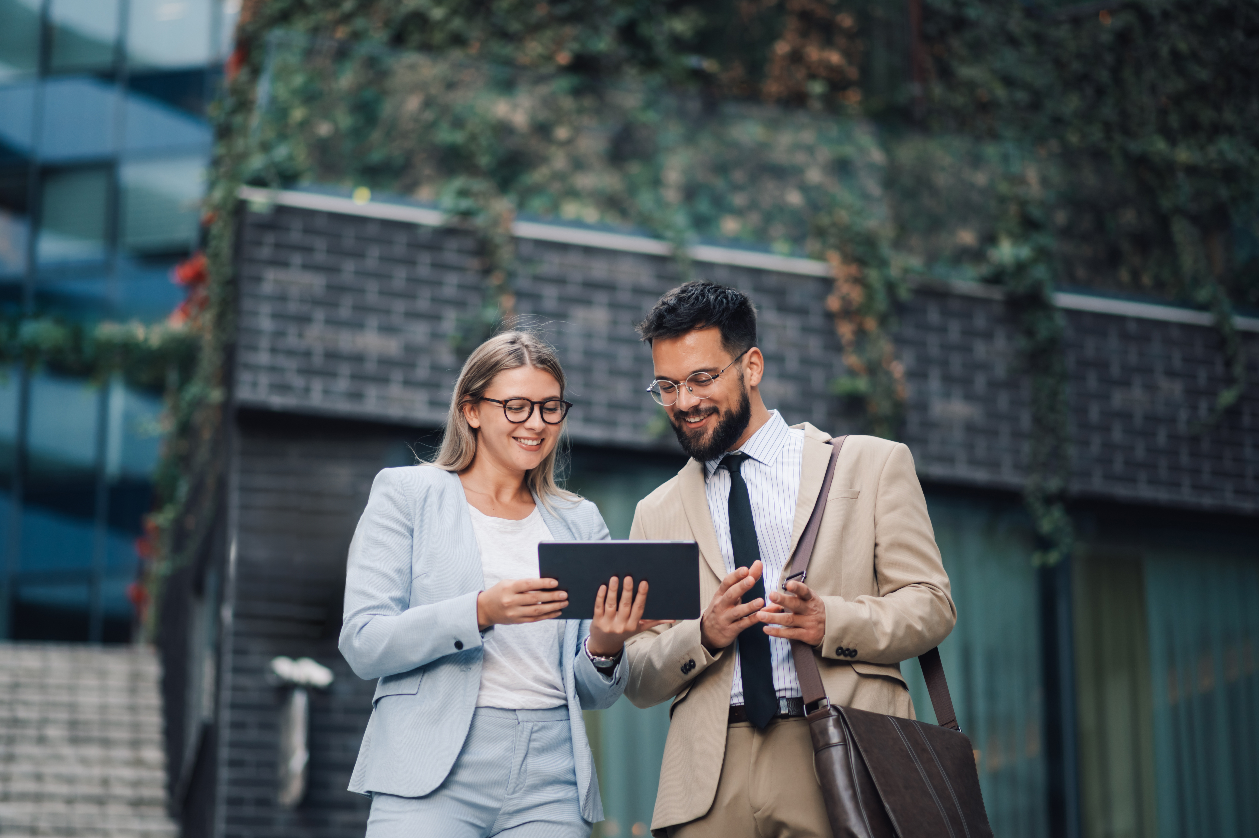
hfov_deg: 23.9
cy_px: 419
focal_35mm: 85
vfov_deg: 16.1
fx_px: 2971
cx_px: 630
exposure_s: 1/400
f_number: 1.8
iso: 250
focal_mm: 85
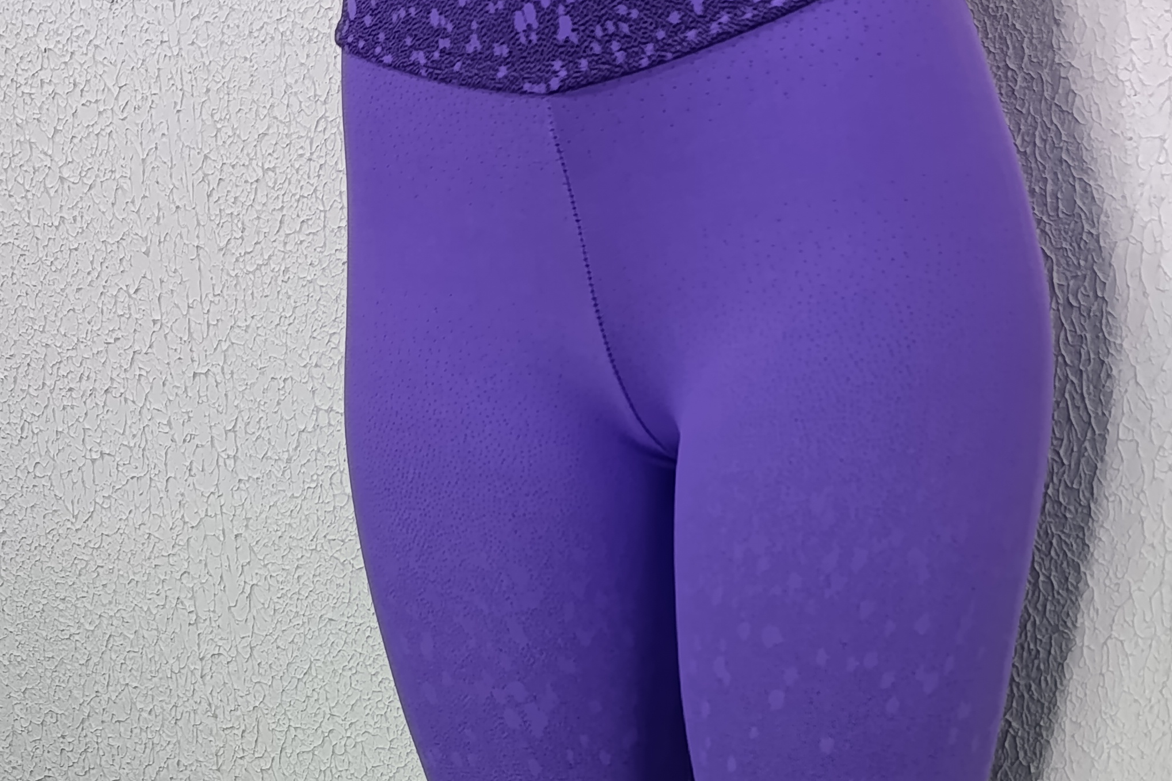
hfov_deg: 40.7
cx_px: 762
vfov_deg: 26.8
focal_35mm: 48
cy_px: 752
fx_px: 1562
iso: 800
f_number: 1.6
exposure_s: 1/60
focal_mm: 6.14
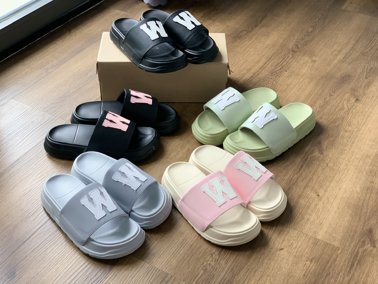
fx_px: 568
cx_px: 189
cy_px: 142
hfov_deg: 36.8
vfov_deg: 28.0
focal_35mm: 52
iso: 125
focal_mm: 6
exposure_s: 1/104
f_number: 2.4
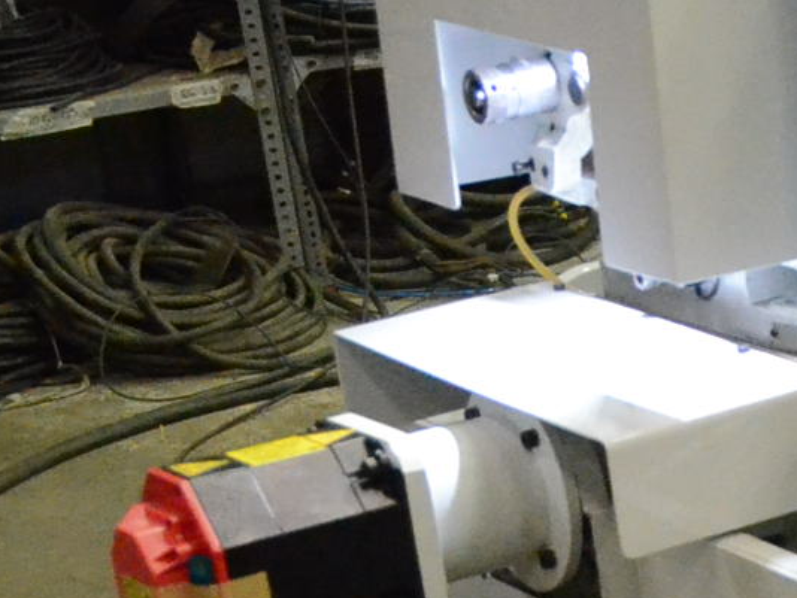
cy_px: 667
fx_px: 3363
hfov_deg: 12.5
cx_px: 1355
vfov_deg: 10.1
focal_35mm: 146
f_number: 3.8
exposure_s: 1/320
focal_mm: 22
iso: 6400
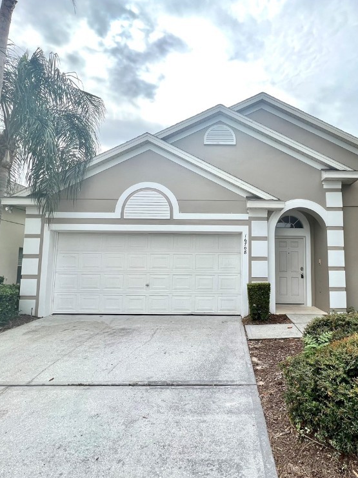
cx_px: 232
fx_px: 248
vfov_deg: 87.7
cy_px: 243
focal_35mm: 18
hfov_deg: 70.0
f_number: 1.8
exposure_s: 1/809
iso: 32
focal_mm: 1.57
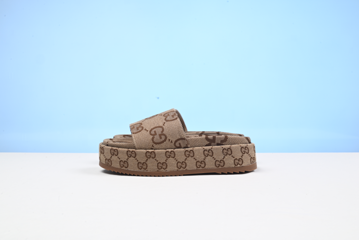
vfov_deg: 33.4
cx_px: 180
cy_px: 120
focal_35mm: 40
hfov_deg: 48.4
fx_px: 399
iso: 100
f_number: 16
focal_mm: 40
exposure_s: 1/2
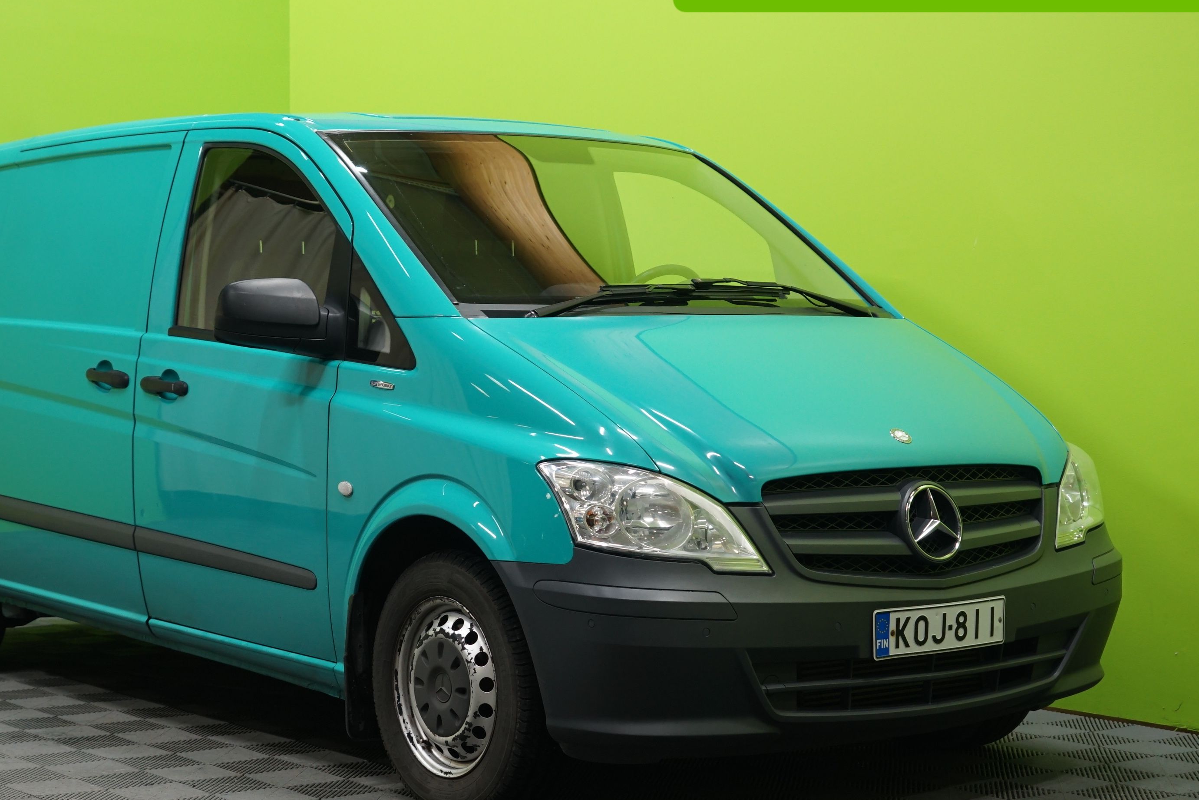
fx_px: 2231
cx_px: 458
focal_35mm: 67
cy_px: 381
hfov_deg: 30.0
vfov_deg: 20.3
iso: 800
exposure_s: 1/20
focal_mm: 47
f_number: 5
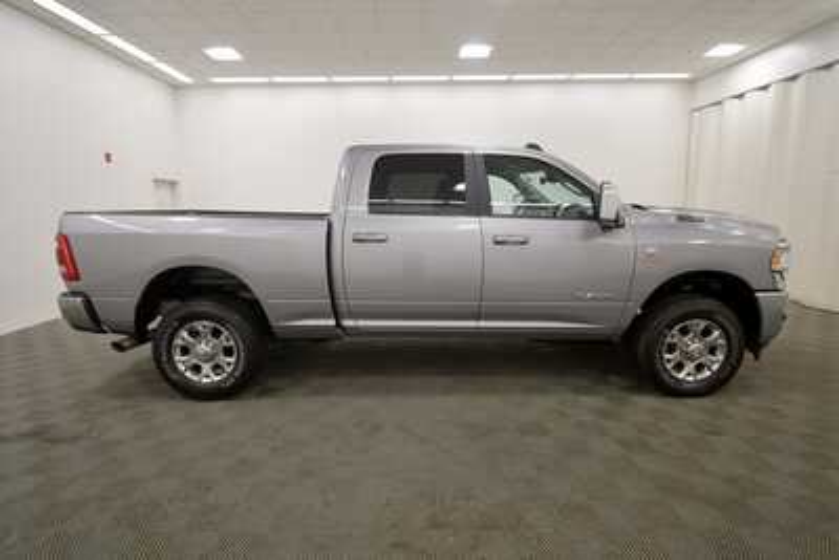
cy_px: 280
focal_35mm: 17
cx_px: 420
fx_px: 396
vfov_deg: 70.5
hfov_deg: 93.3
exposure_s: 1/200
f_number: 4.8
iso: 800
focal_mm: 11.5
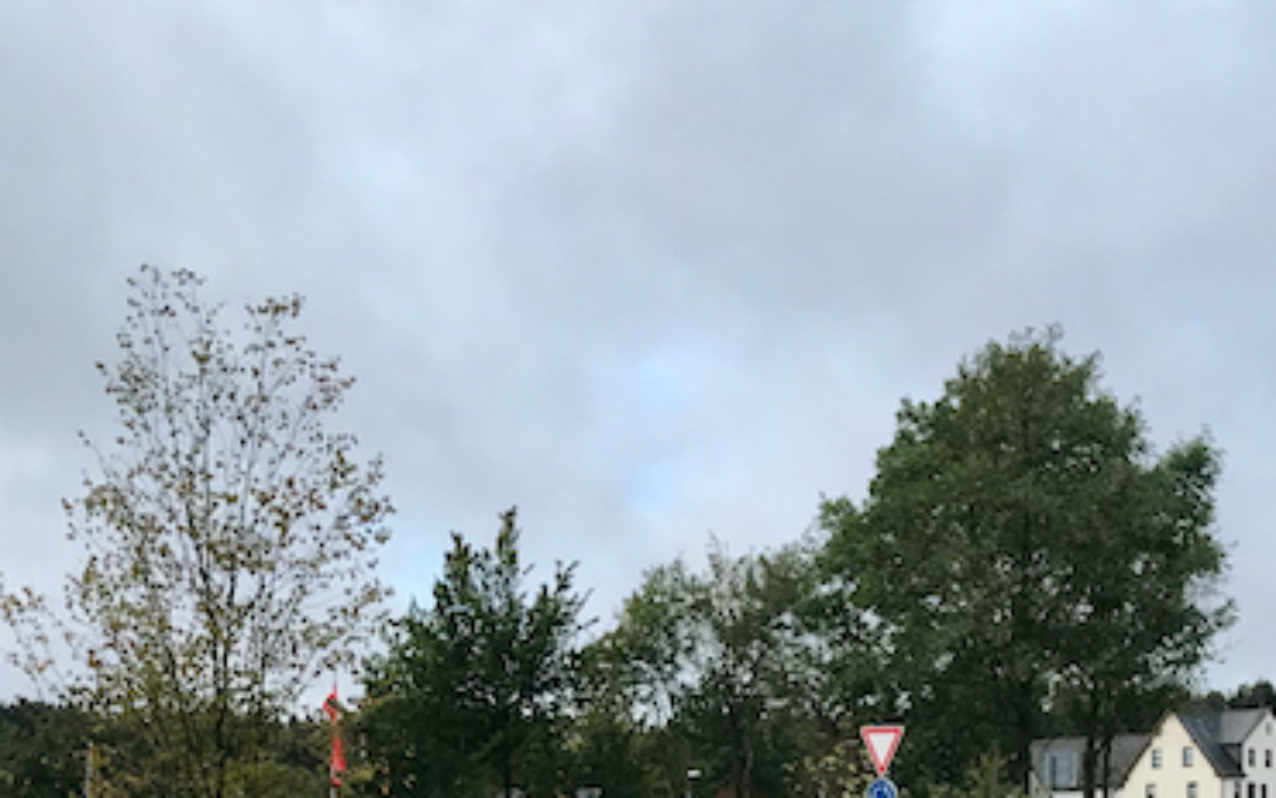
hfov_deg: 28.3
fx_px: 2504
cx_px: 375
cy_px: 903
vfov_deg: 17.4
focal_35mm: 72
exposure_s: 1/613
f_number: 1.8
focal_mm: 3.99
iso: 20
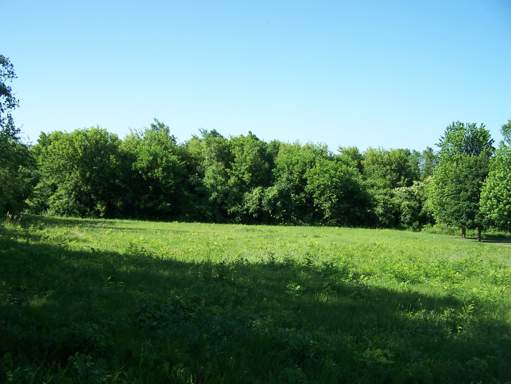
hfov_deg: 49.0
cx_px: 256
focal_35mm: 38
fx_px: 561
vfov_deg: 37.7
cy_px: 192
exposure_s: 1/800
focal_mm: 6.3
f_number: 2.8
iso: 80
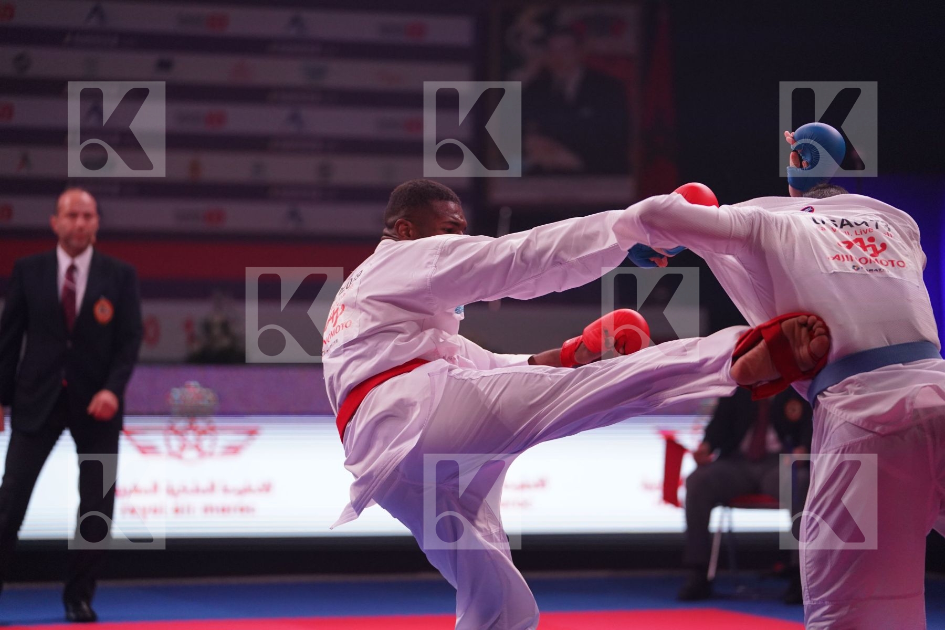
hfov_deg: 16.0
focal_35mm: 128
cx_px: 472
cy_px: 315
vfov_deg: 10.7
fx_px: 3360
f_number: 2.8
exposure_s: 1/1000
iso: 3200
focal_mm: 128
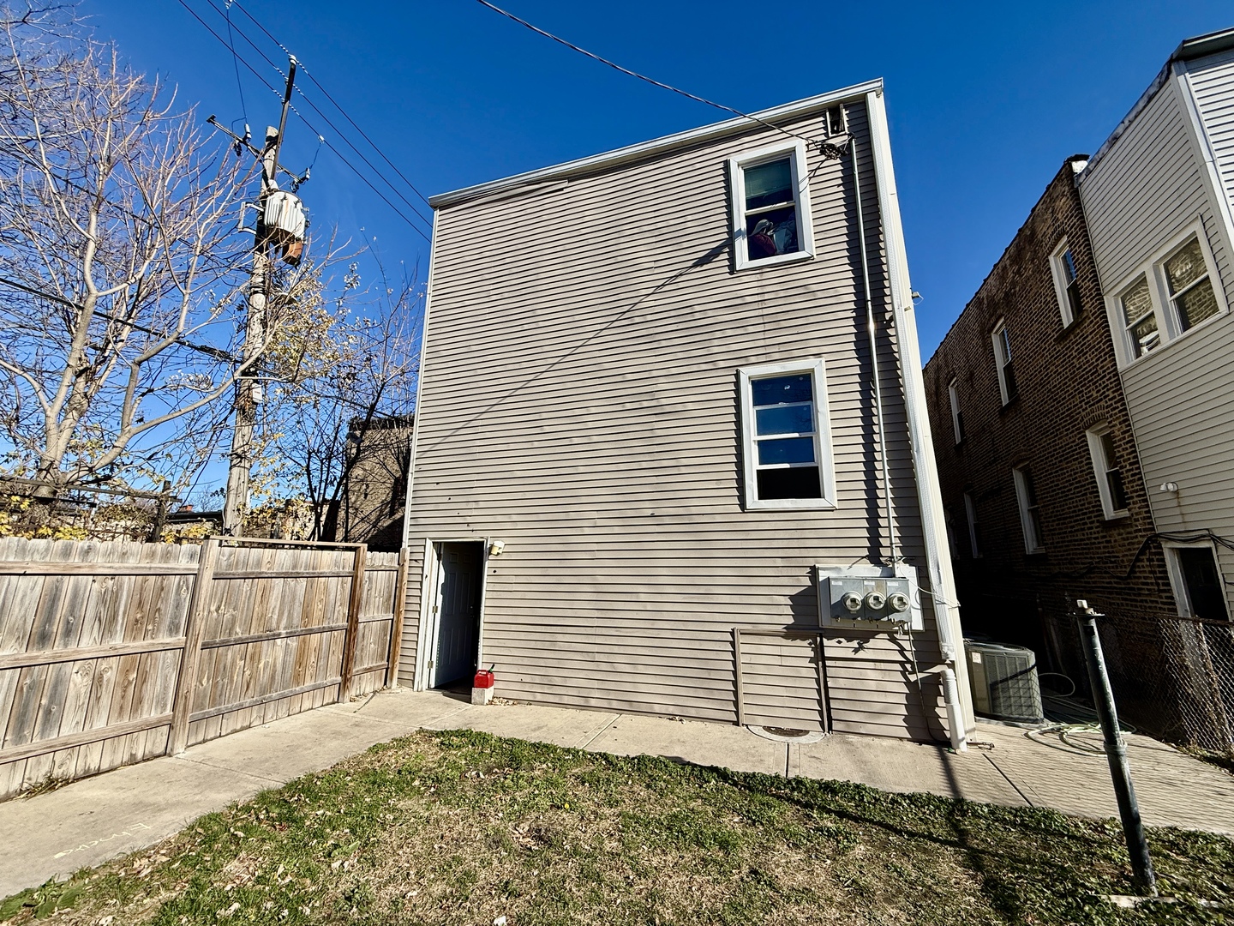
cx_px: 617
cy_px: 463
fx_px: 499
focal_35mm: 14
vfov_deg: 85.7
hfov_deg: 102.1
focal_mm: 2.22
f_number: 2.2
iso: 50
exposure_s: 1/2320
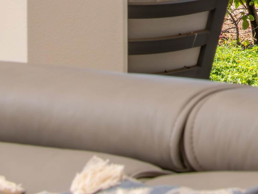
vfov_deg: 3.4
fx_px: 3281
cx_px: 265
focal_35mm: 440
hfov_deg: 4.5
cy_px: -74
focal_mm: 67
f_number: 11
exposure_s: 1/60
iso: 400
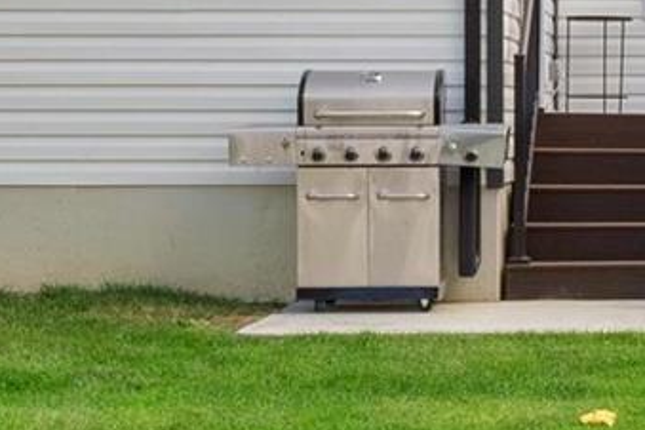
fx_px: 2705
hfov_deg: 13.2
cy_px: -131
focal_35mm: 151
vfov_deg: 8.9
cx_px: 801
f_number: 8
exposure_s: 1/160
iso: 400
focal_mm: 16
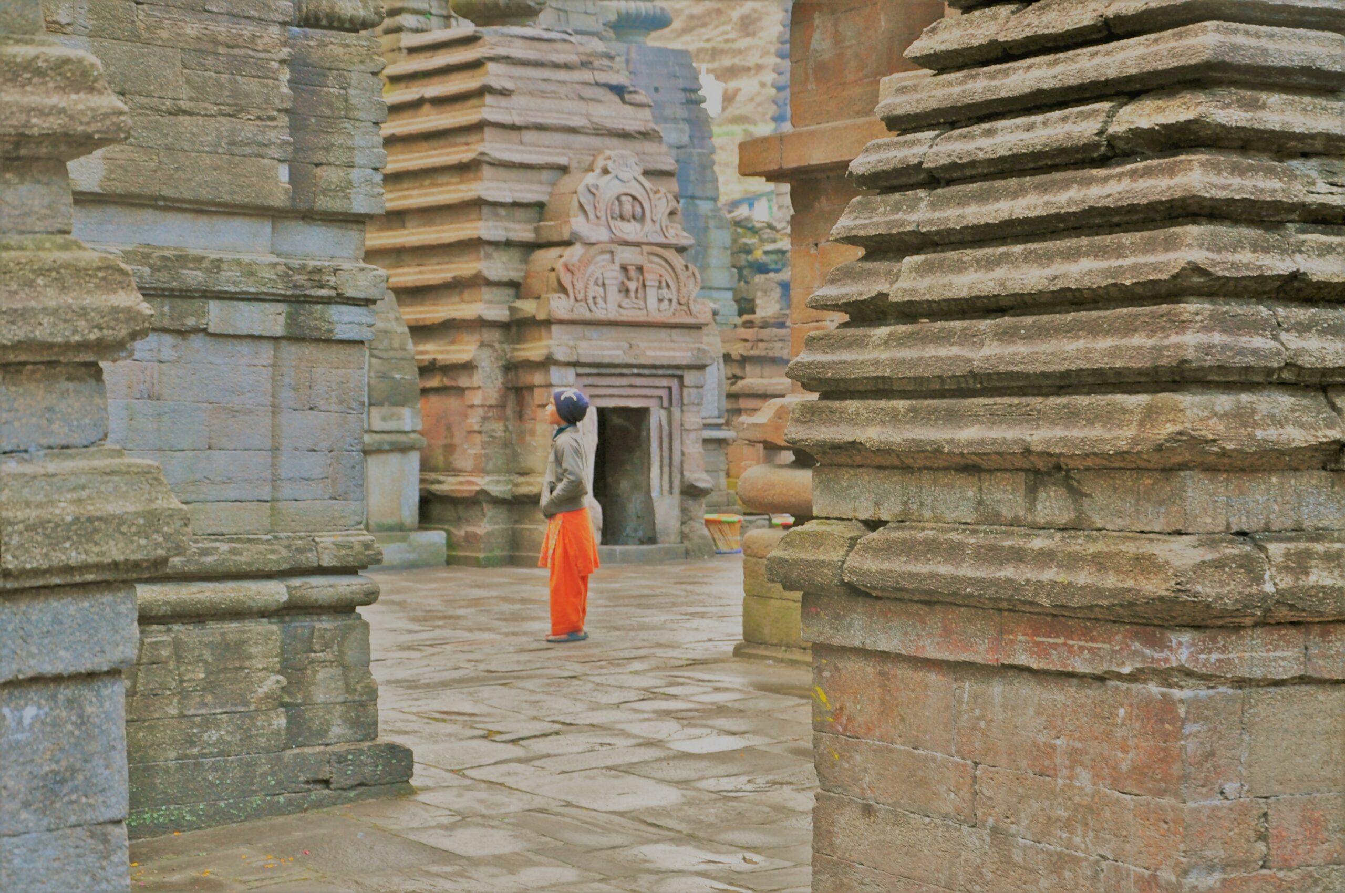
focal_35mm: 72
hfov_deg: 28.1
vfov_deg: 18.9
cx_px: 672
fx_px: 2687
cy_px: 446
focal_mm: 48
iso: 800
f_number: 7.1
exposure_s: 1/25
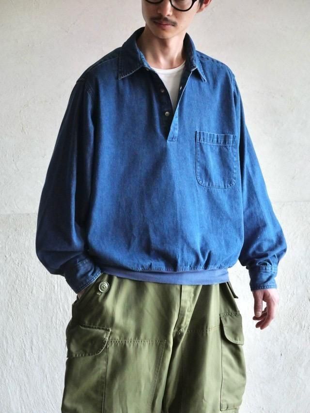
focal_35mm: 104
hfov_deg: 14.2
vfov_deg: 18.9
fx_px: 1242
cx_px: 155
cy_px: 206
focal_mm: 52
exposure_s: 1/125
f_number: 4
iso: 3200
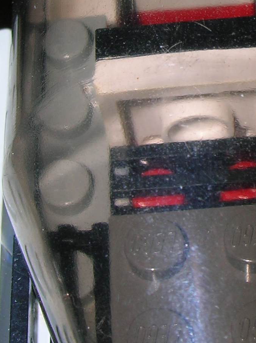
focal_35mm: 117
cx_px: 240
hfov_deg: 12.5
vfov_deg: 16.6
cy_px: 24
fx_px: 1156
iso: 50
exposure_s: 1/60.1
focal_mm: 7.7
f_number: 5.4
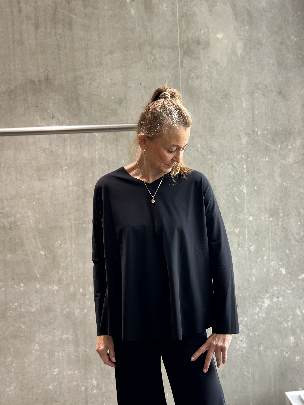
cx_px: 152
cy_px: 202
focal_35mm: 48
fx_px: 562
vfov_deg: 39.7
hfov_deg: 30.3
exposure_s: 1/100
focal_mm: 6.86
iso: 125
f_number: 1.78
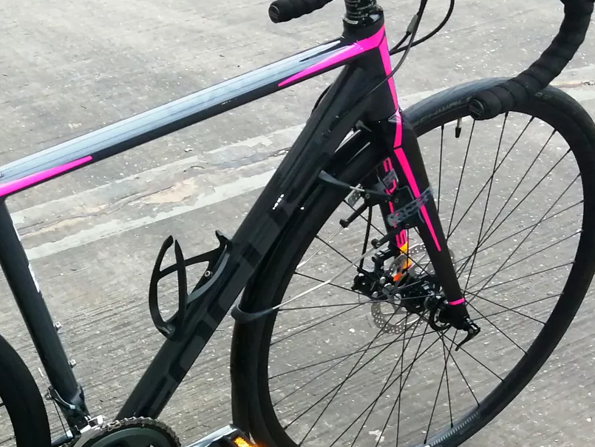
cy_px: 348
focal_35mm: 62
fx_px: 1066
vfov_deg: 23.4
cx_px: 81
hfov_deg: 30.1
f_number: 1.8
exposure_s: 1/33.3
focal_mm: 3.46
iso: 125
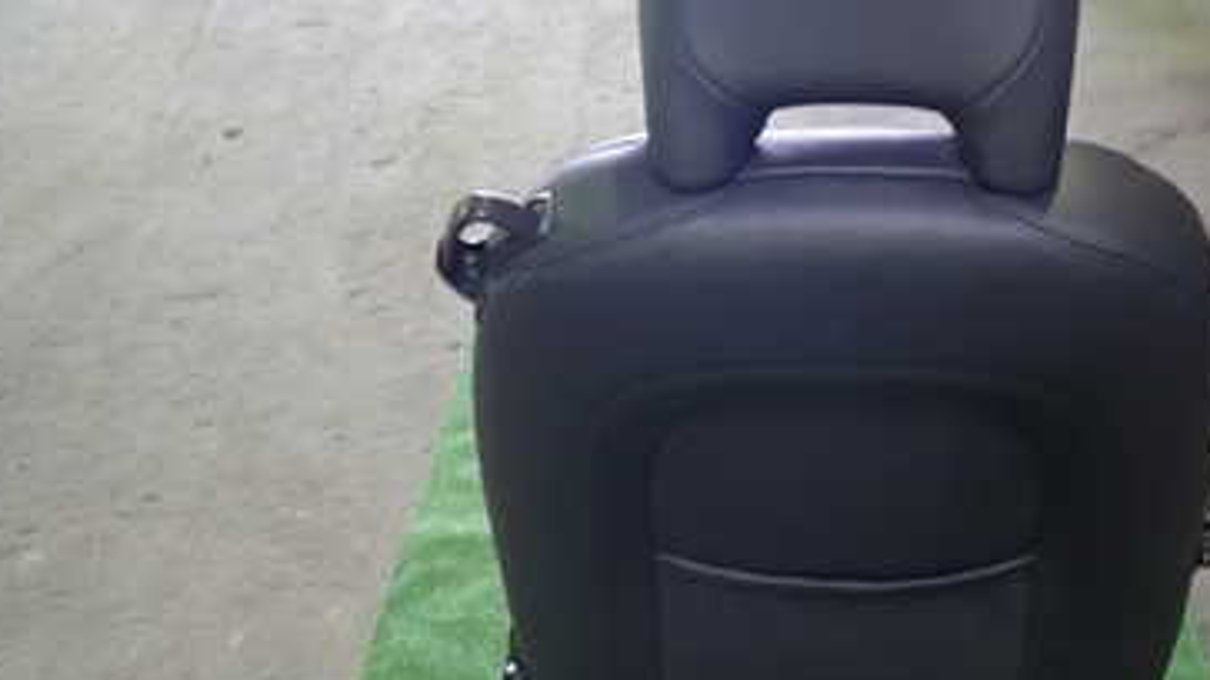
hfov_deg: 44.5
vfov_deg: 26.5
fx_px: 1443
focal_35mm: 45
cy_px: 350
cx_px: 843
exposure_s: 1/30
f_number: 2
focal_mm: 4.5
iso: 500
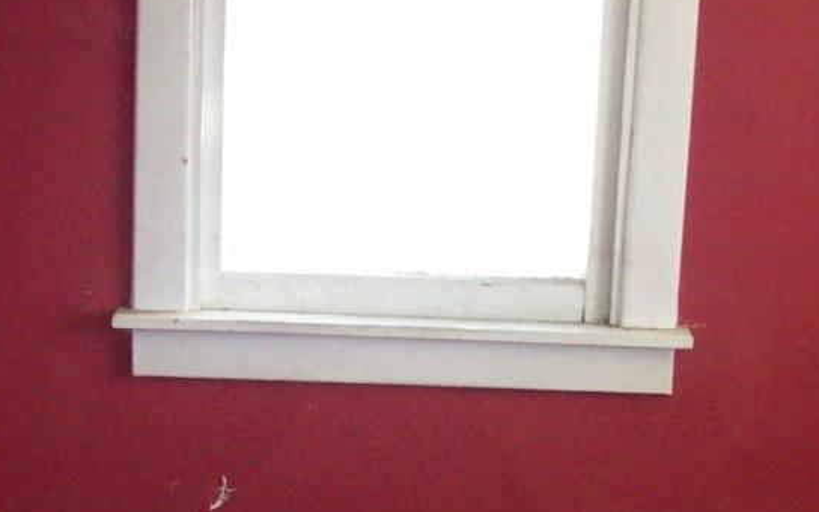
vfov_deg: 12.9
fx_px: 2254
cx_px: 610
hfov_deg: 20.4
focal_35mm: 101
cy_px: 455
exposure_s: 1/64
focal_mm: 6
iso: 200
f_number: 2.7
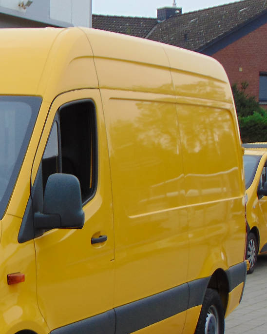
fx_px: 1126
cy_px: 226
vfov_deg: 16.8
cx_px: -51
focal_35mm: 114
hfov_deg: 13.2
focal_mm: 9
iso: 80
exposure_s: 1/60
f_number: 3.5
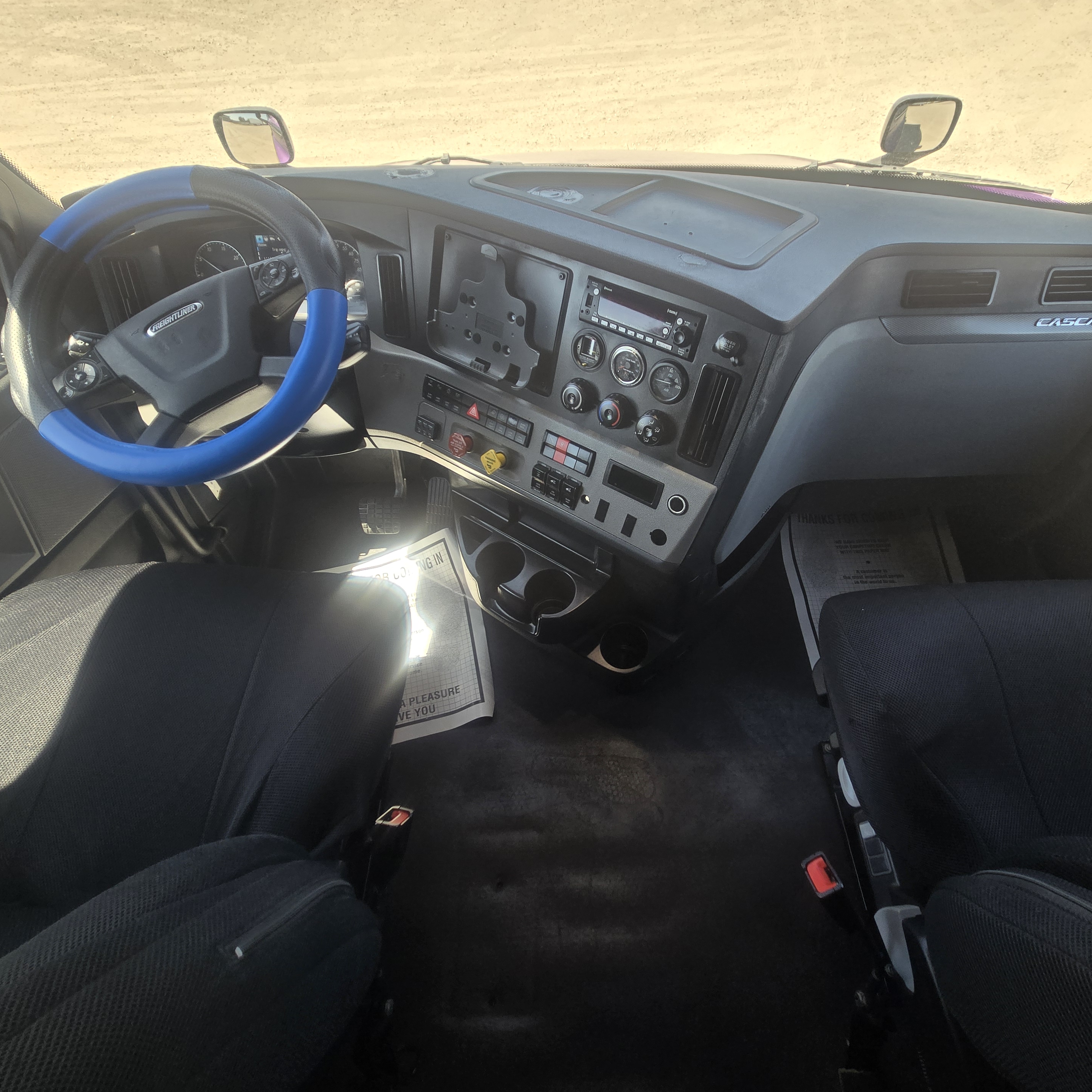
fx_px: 571
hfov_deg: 87.3
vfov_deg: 87.4
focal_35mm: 16
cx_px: 582
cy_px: 548
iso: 50
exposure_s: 1/153
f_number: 2.2
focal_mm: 2.2
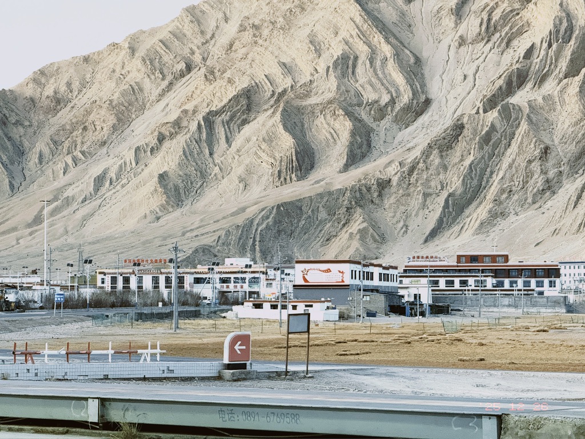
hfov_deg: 16.4
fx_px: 2028
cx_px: 292
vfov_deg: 12.3
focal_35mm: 120
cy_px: 220
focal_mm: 15.66
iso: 640
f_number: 2.8
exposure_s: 1/33
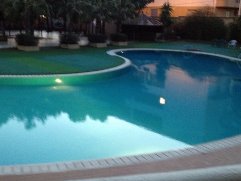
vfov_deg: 29.5
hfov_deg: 38.6
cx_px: 89
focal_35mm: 49
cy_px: 65
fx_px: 341
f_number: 2.4
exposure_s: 1/20
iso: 400
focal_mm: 4.28
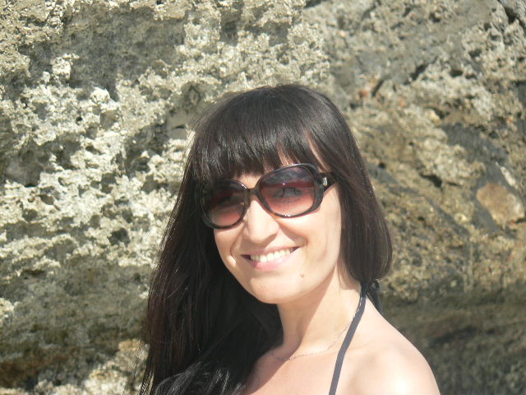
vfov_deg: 5.8
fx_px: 3905
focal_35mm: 257
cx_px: 263
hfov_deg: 7.7
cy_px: 198
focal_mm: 44
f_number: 4
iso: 64
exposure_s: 1/400
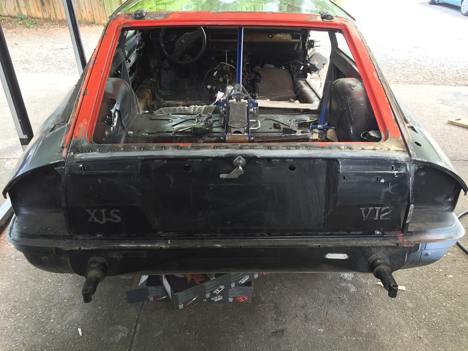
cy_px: 176
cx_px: 234
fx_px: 392
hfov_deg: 61.7
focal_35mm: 29
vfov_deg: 48.2
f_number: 2.2
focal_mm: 4.15
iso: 200
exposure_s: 1/30
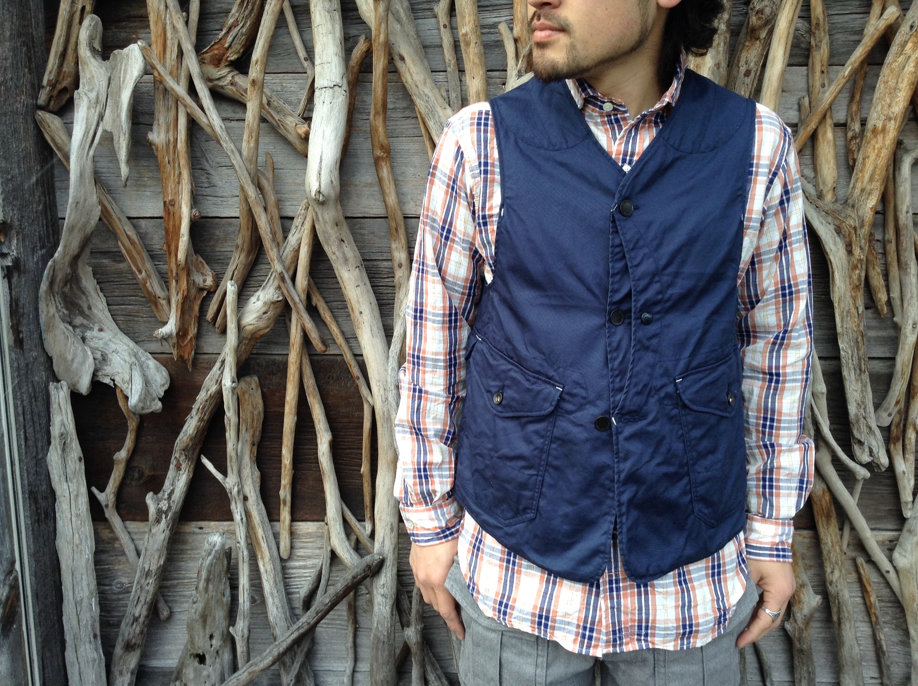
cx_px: 459
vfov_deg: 42.8
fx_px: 874
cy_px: 343
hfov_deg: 55.4
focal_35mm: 33
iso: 32
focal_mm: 3.3
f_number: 2.4
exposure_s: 1/120
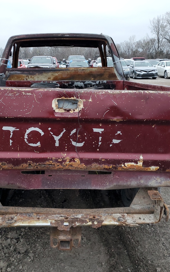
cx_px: 67
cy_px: 136
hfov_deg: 34.3
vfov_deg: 52.7
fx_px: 274
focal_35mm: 37
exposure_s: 1/50
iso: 141
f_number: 1.5
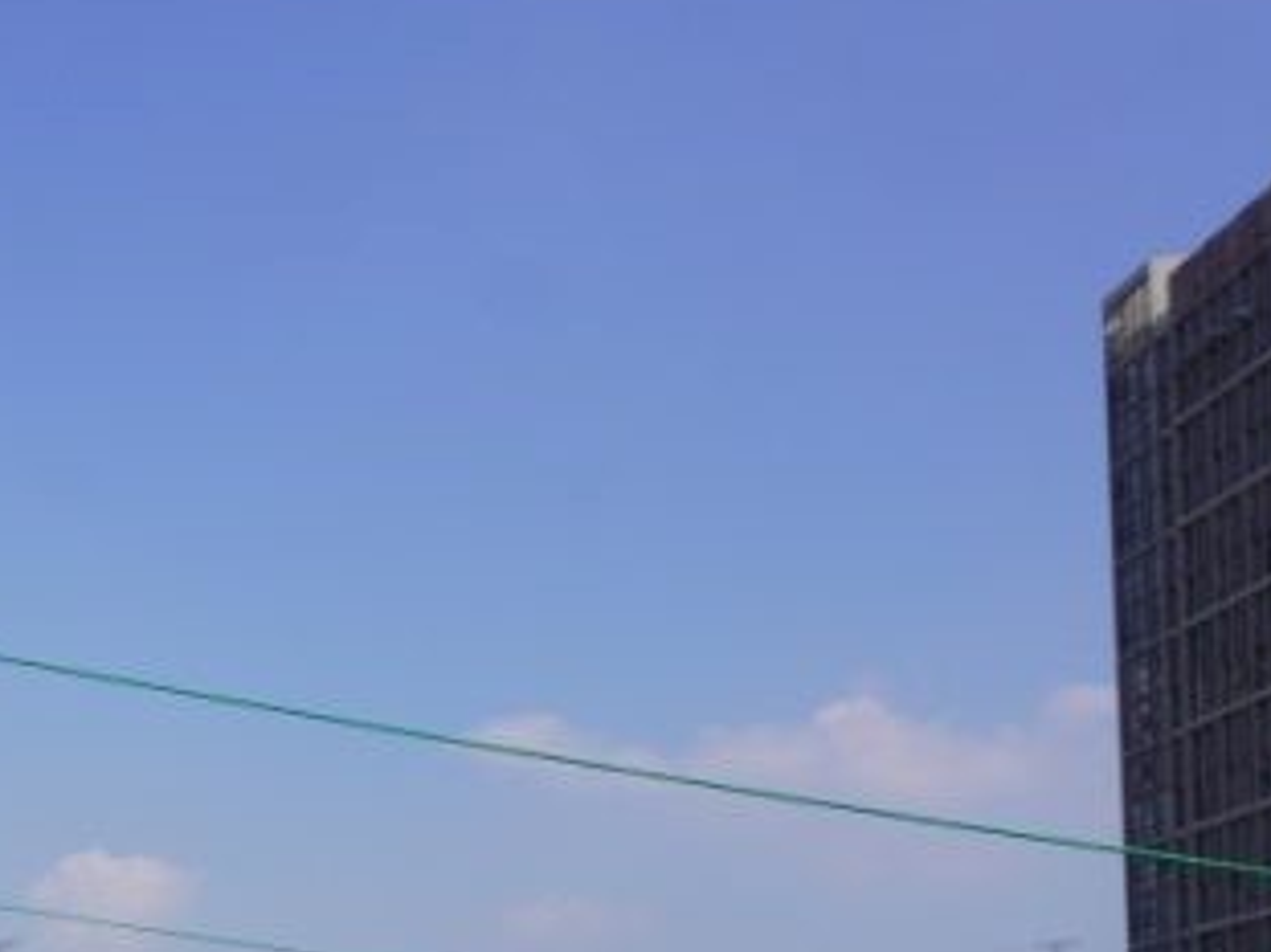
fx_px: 2789
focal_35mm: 76
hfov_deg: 20.7
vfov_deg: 18.2
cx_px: -772
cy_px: 1203
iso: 100
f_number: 10
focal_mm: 16
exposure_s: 1/250
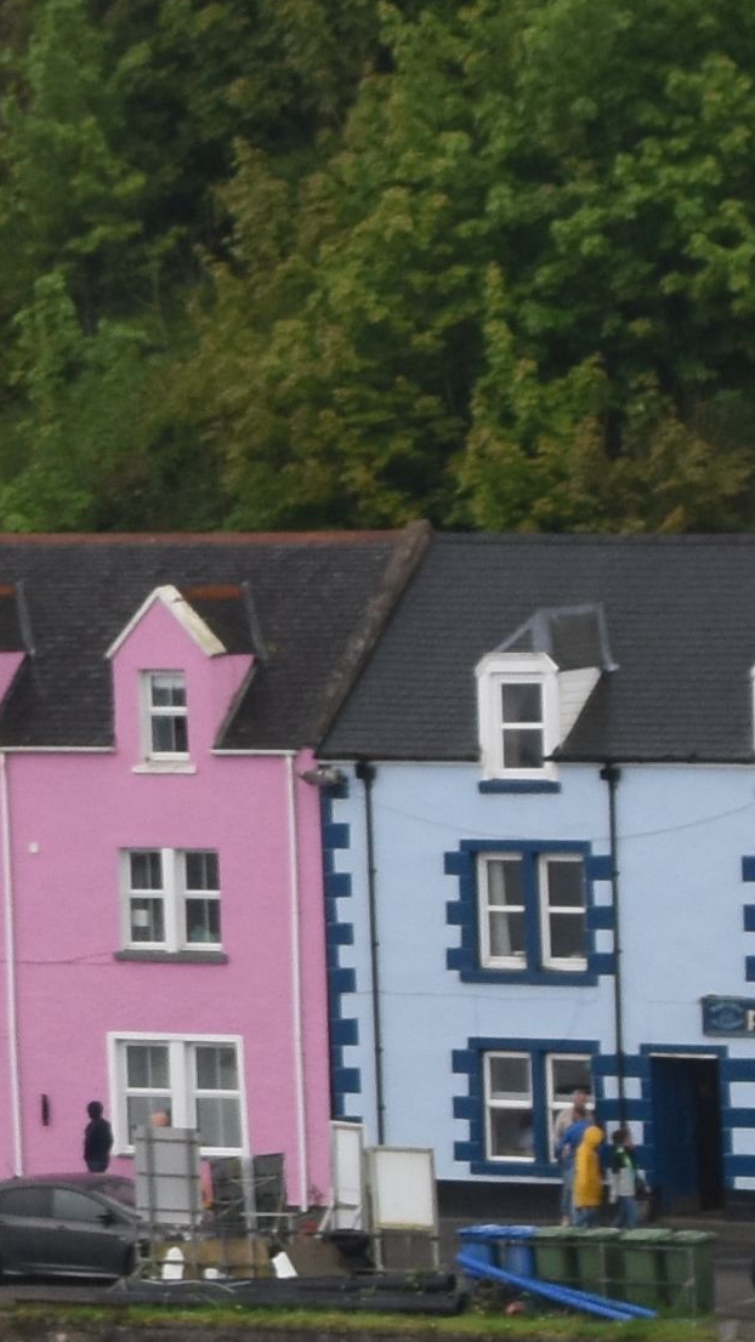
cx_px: -91
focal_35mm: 341
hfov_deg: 3.6
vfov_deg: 6.3
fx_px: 12138
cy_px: 282
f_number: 8
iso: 220
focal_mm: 40
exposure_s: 1/60
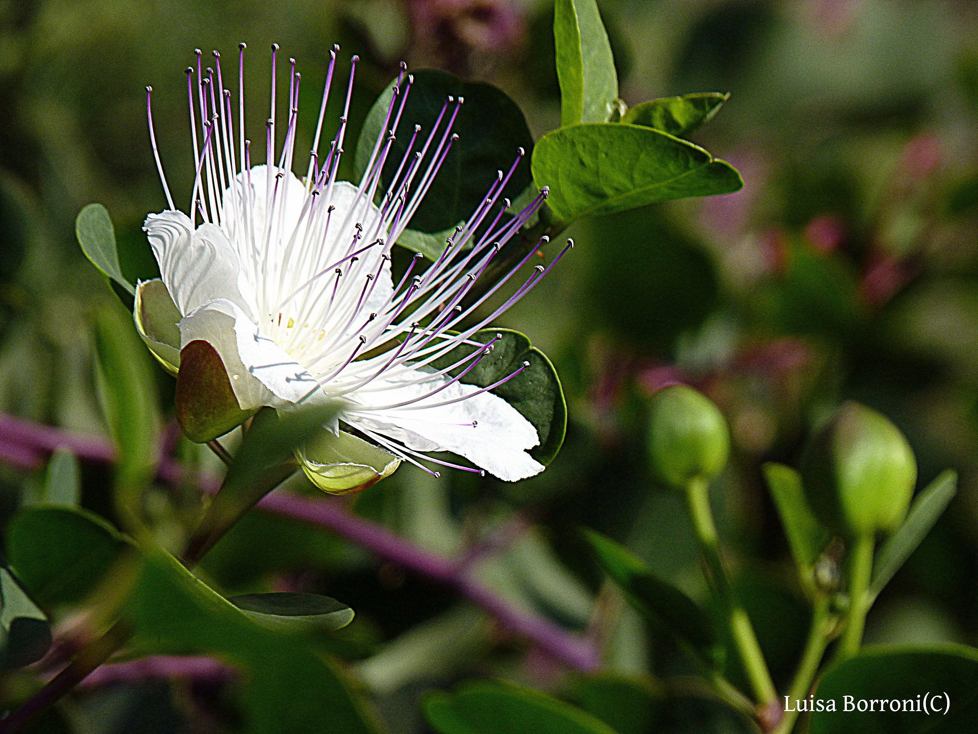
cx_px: 489
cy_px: 367
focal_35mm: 486
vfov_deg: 3.1
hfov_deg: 4.1
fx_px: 13731
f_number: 6.3
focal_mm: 86.4
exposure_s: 1/800
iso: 160
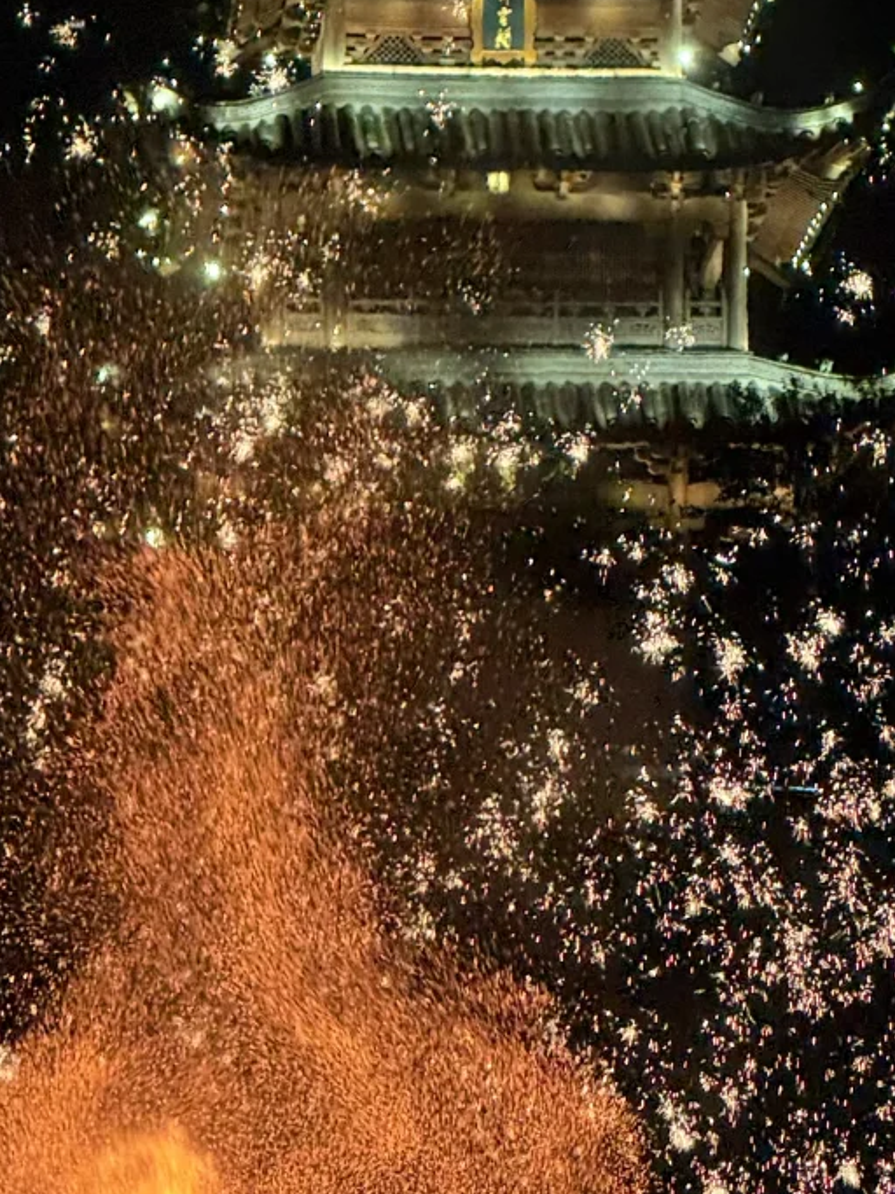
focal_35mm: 253
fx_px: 8725
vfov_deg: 7.8
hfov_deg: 5.9
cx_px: 503
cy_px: 708
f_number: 2.8
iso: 320
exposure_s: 1/60
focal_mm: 15.66
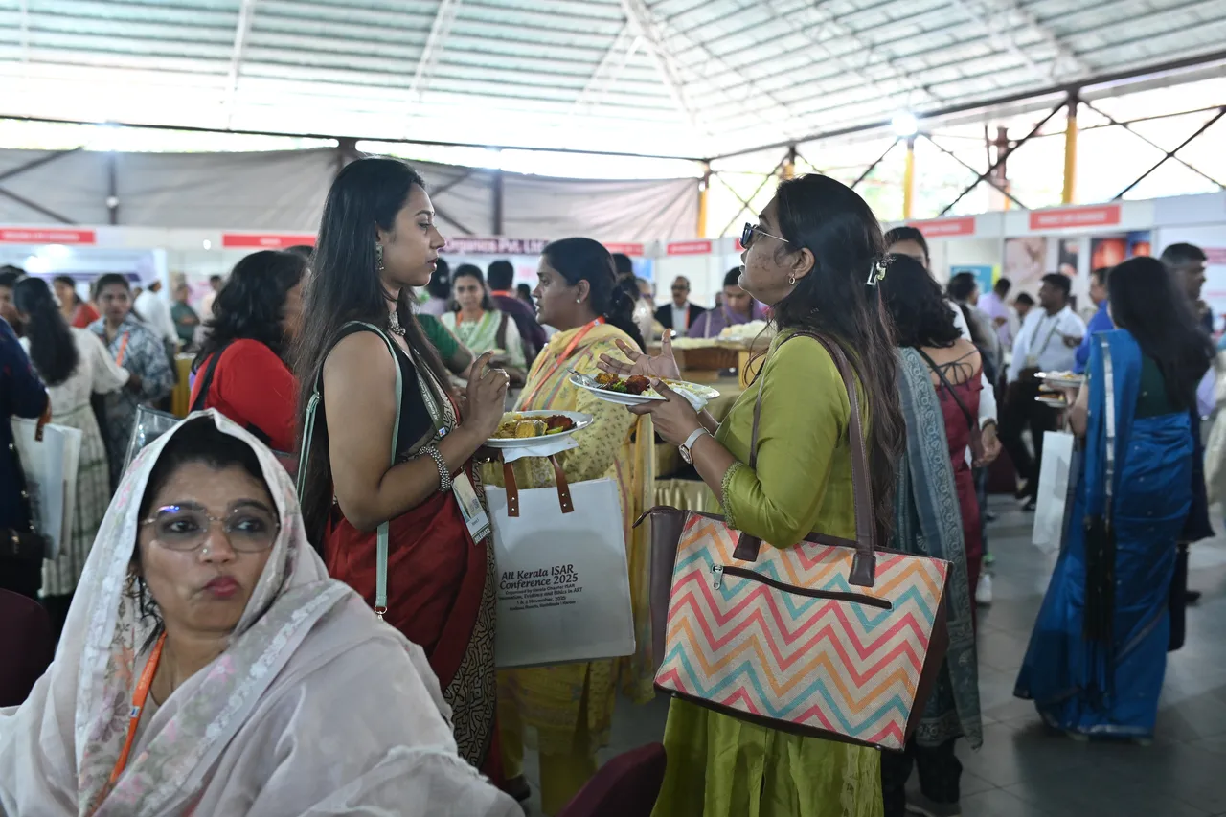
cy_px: 408
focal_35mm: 35
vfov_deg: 37.8
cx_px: 613
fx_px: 1192
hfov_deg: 54.4
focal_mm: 35
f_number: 3.2
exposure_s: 1/125
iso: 500
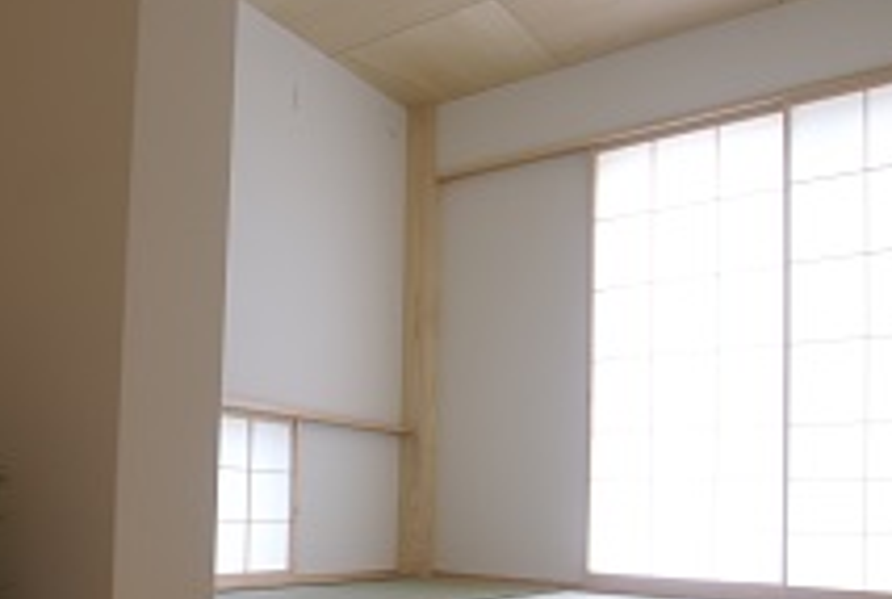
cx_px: 302
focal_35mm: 34
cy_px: 452
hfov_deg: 54.6
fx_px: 845
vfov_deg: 38.0
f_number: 4.5
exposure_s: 1/40
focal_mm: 11
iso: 100
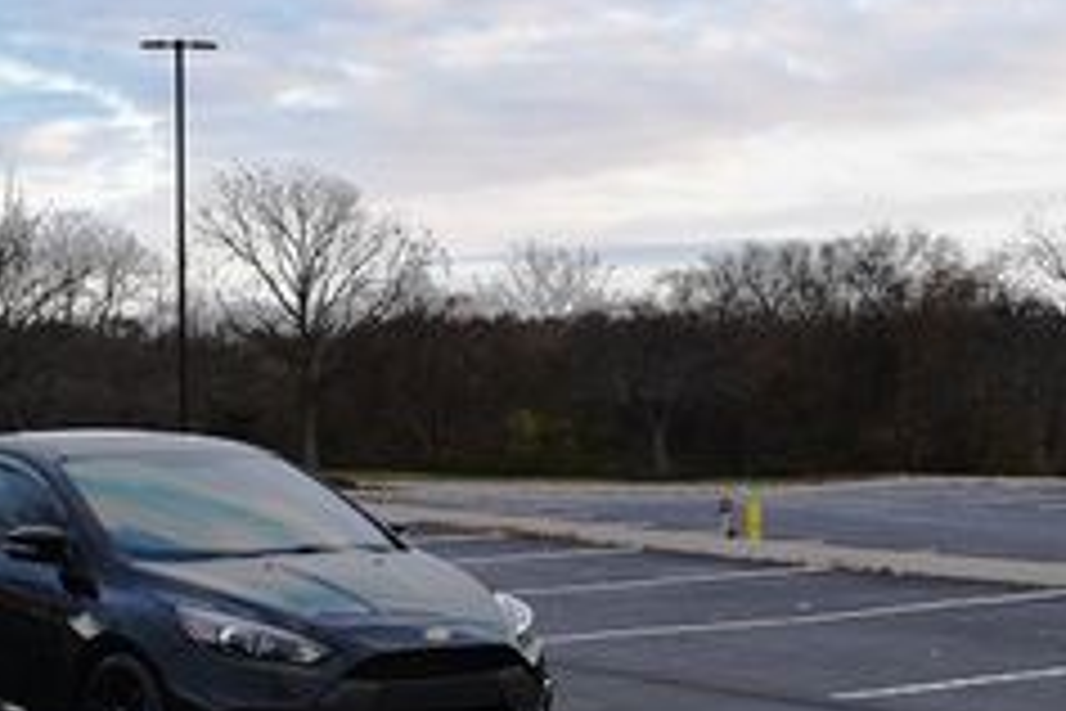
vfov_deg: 18.7
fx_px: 2161
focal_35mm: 73
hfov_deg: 27.4
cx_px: 283
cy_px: 362
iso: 400
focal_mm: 18
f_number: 5
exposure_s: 1/250
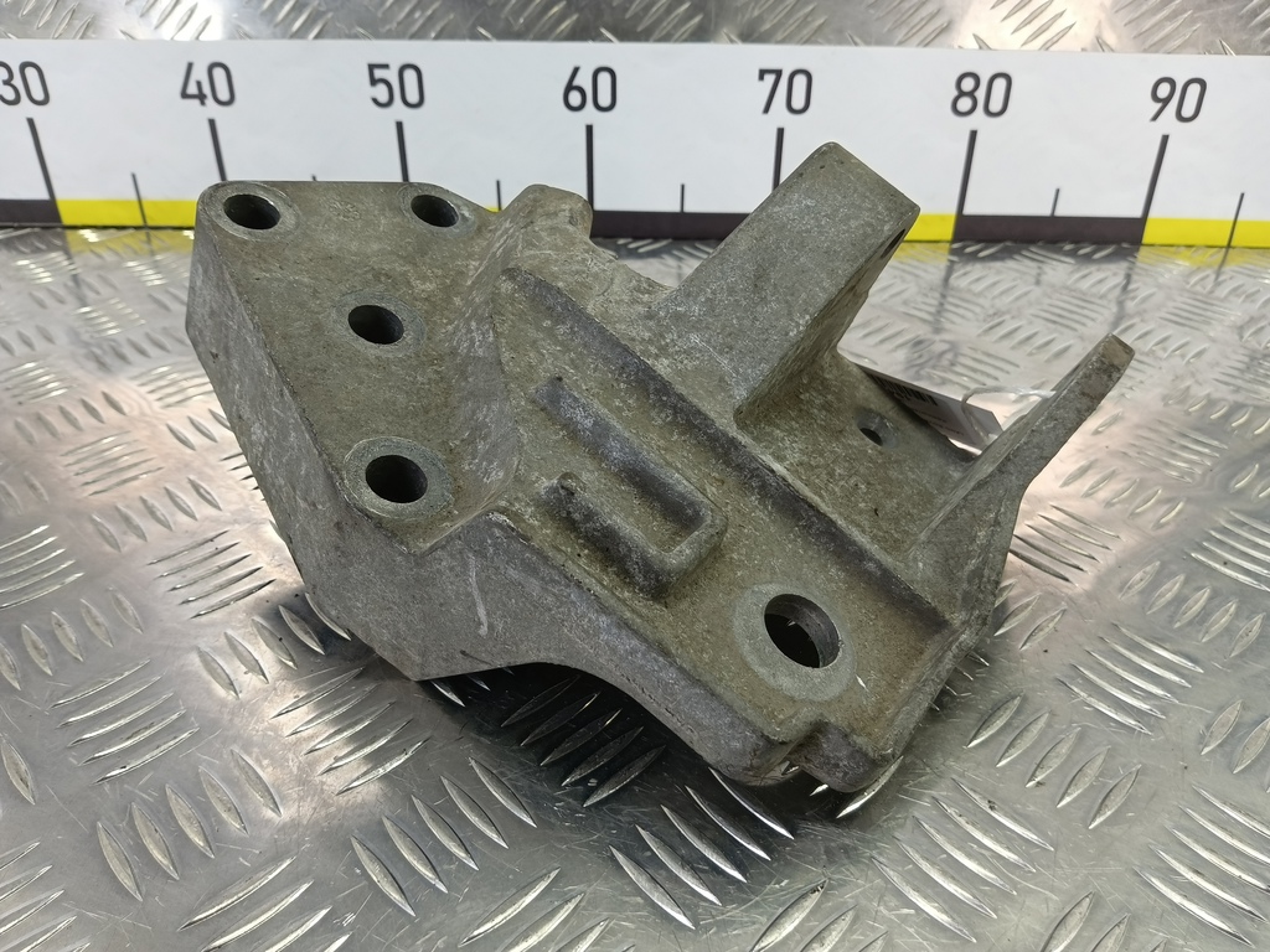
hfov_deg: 73.9
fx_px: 844
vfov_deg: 58.9
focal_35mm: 23
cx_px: 635
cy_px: 476
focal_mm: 4.11
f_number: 1.6
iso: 101
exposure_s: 1/50
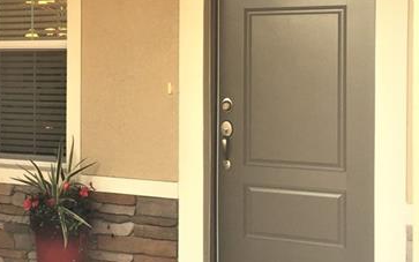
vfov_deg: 19.9
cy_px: 66
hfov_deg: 30.9
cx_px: 97
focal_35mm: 65
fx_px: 742
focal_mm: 4.15
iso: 50
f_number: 2.2
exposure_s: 1/120
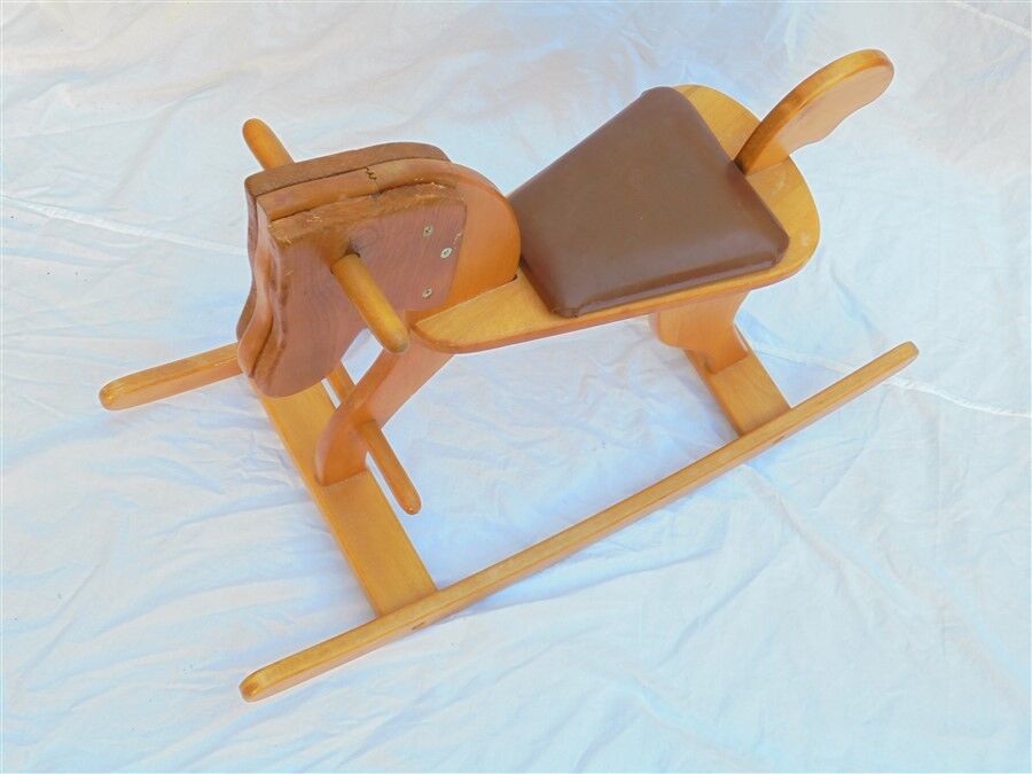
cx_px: 516
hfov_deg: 43.9
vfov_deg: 33.6
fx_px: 1282
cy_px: 387
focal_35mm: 43
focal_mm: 7.8
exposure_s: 1/40
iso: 100
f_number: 4.5
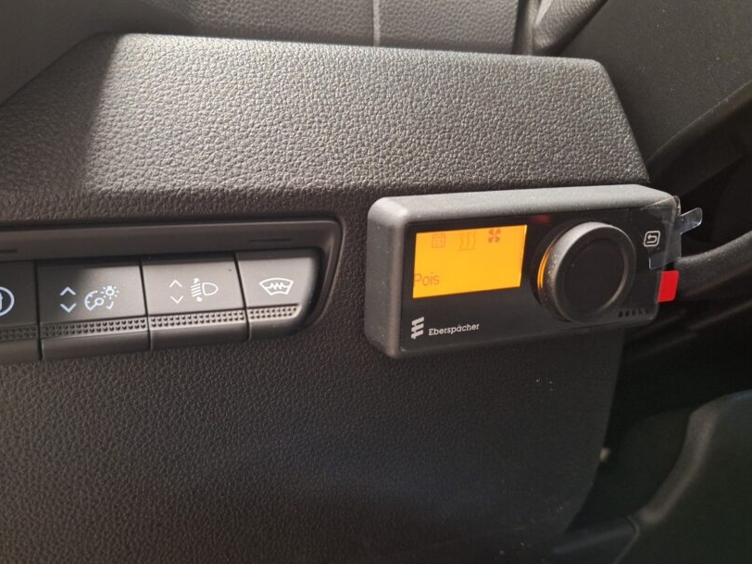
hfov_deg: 61.5
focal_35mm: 29
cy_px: 318
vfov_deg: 48.1
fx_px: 630
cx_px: 335
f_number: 1.8
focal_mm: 5.54
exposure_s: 1/20
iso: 500
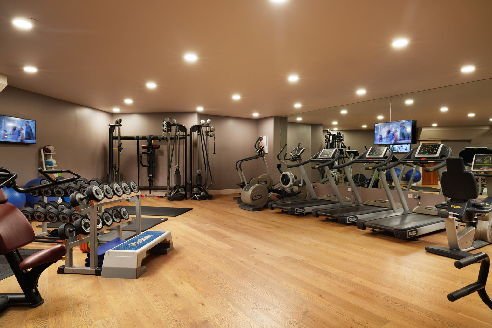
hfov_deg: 81.2
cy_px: 164
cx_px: 246
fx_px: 287
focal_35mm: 21
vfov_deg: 59.5
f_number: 16
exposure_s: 1/250
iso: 400
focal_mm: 21
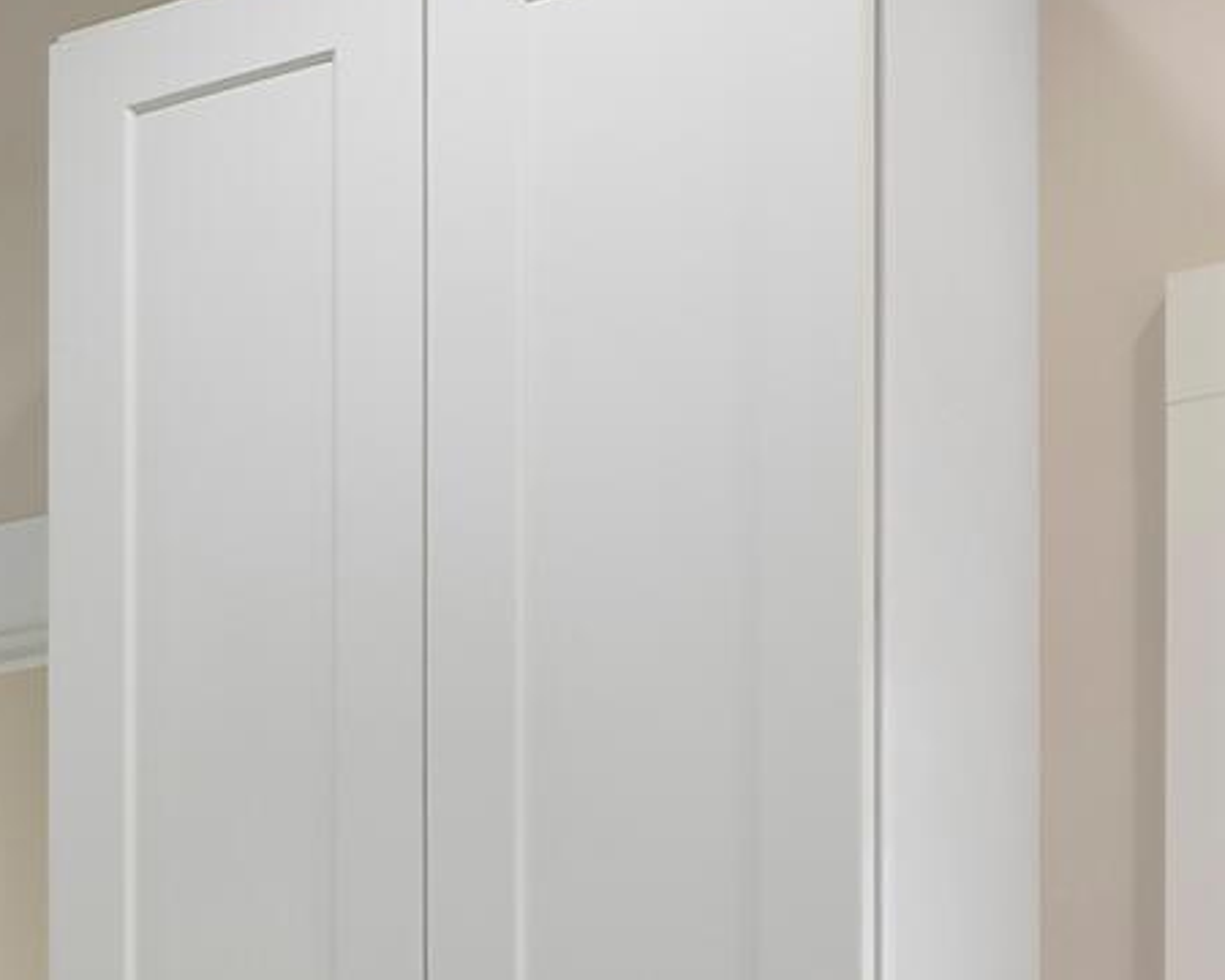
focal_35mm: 100
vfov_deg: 14.2
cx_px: -898
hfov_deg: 16.4
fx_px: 3626
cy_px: 1557
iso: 100
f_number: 4.8
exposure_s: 1/6
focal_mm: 11
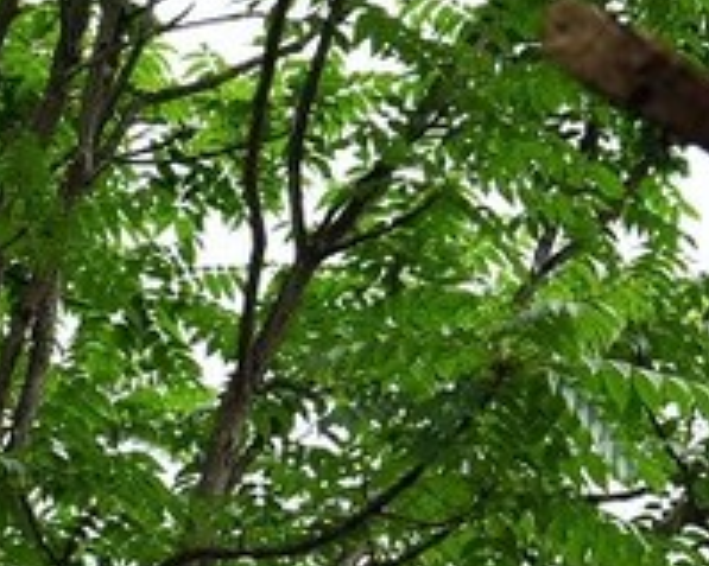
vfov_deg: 5.2
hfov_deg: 6.5
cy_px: 1091
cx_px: -153
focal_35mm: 295
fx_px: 6187
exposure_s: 1/250
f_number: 8
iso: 500
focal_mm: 52
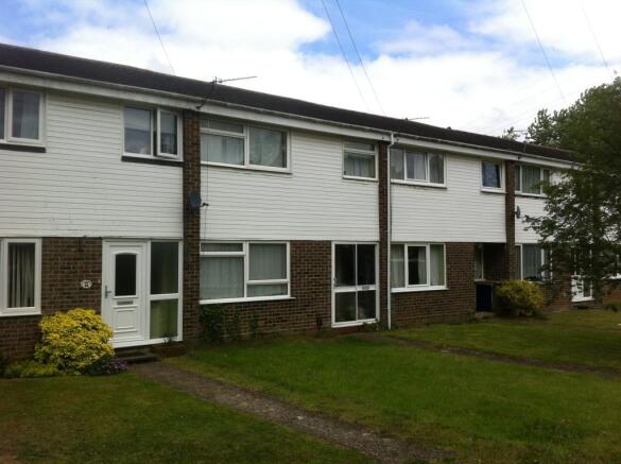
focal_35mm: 35
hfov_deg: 52.7
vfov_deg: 40.6
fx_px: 627
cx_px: 310
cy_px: 232
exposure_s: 1/1428
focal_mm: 3.85
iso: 80
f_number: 2.8
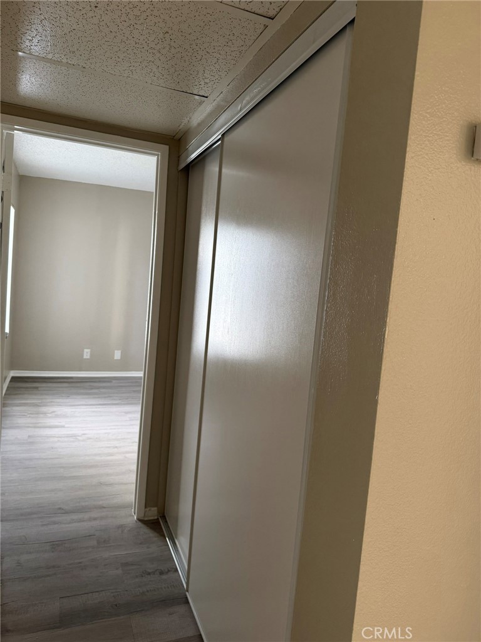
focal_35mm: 24
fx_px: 445
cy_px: 321
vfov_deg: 71.6
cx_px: 240
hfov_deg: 56.8
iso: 250
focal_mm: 6.76
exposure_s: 1/60
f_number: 1.78
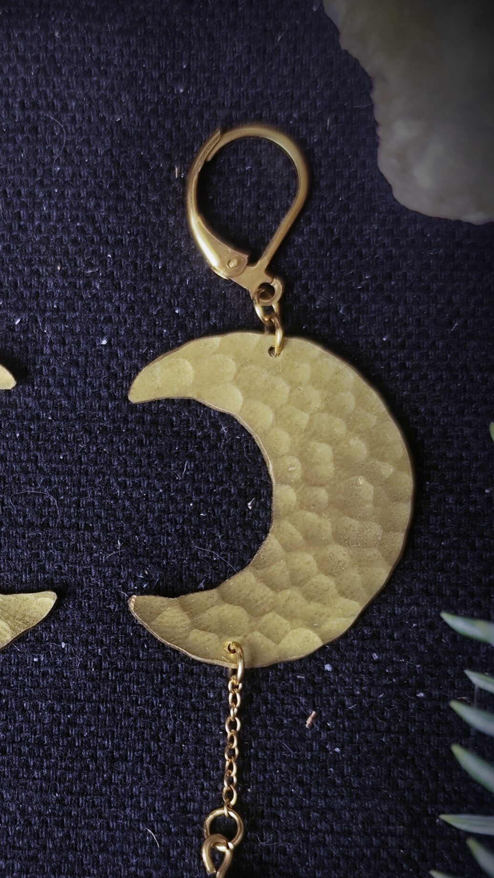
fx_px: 1606
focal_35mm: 69
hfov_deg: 17.2
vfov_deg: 30.3
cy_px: 584
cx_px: 49
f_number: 1.65
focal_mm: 6.19
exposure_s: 1/25
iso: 160
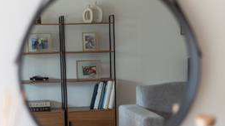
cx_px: 109
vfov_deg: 13.0
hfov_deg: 22.9
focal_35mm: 93
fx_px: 555
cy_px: 79
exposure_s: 1/200
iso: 250
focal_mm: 50
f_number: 1.8
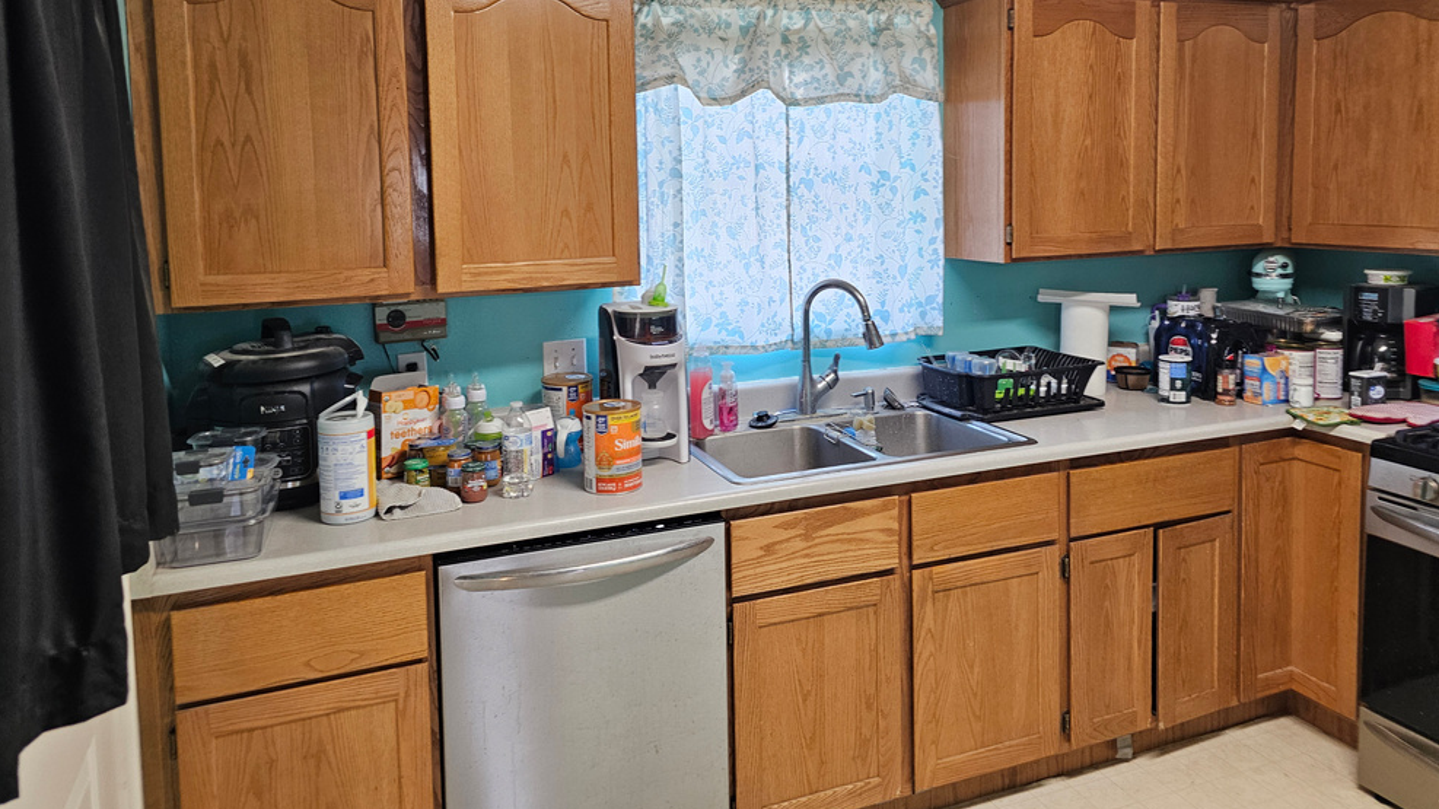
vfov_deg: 43.6
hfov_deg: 71.9
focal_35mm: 26
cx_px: 716
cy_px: 257
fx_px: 992
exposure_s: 1/120
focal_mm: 6.3
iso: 250
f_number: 1.7
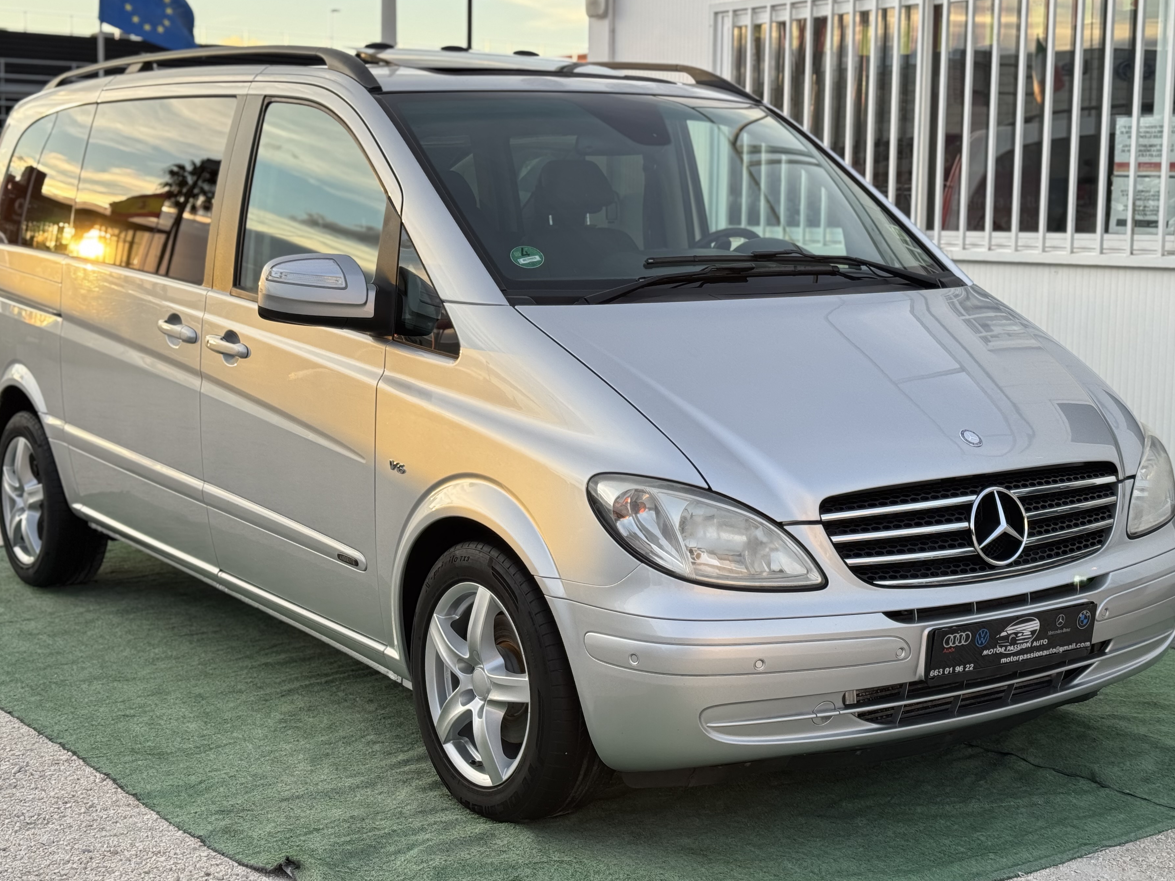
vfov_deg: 27.0
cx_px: 583
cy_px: 413
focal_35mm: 54
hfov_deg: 35.5
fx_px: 1833
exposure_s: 1/213
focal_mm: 6.76
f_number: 1.78
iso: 64
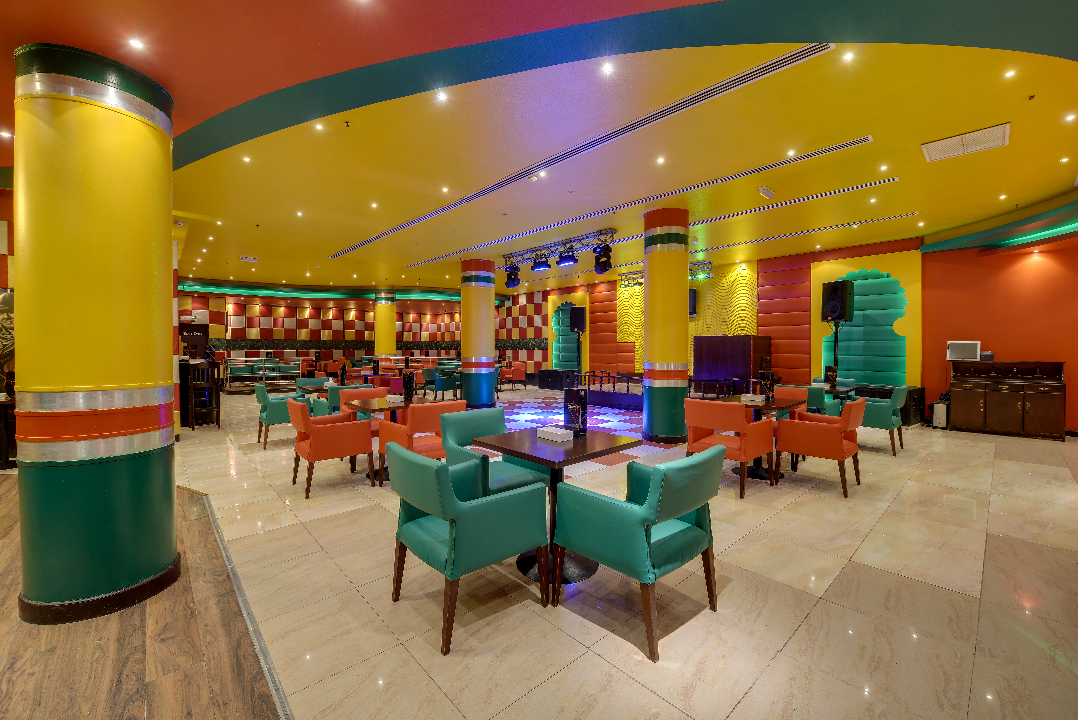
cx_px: 539
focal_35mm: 14
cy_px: 360
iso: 250
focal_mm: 14
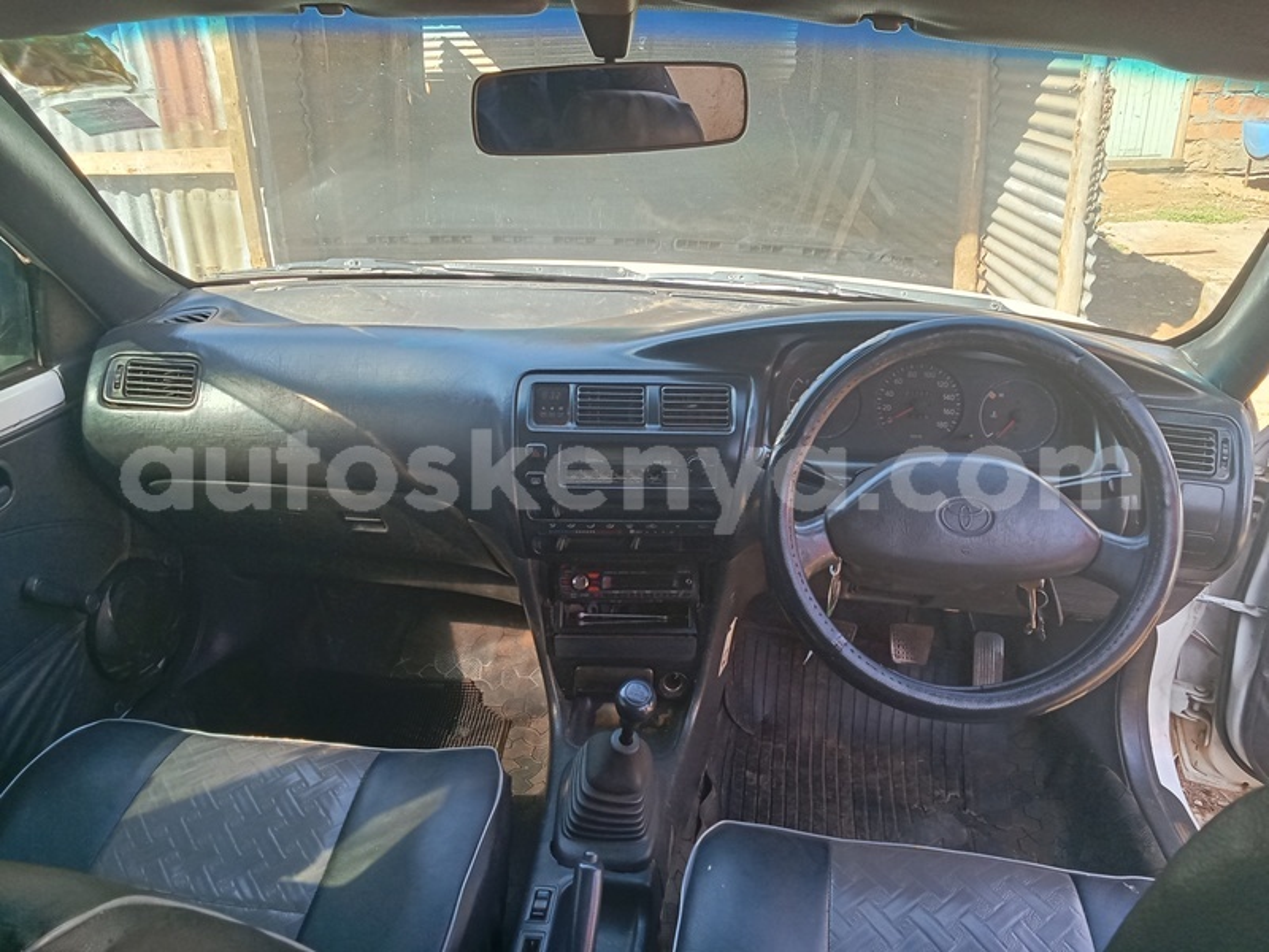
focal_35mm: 27
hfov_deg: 65.3
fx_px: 990
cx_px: 634
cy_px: 476
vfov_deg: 51.4
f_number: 2
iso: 100
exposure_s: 1/102
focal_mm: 2.79
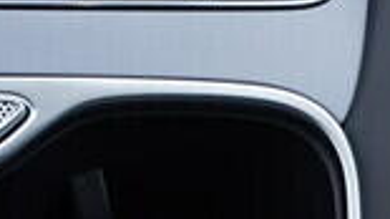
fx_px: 2574
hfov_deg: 8.6
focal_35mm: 249
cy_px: -258
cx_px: -58
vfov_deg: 4.8
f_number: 2.8
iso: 125
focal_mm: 24
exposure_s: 1/40
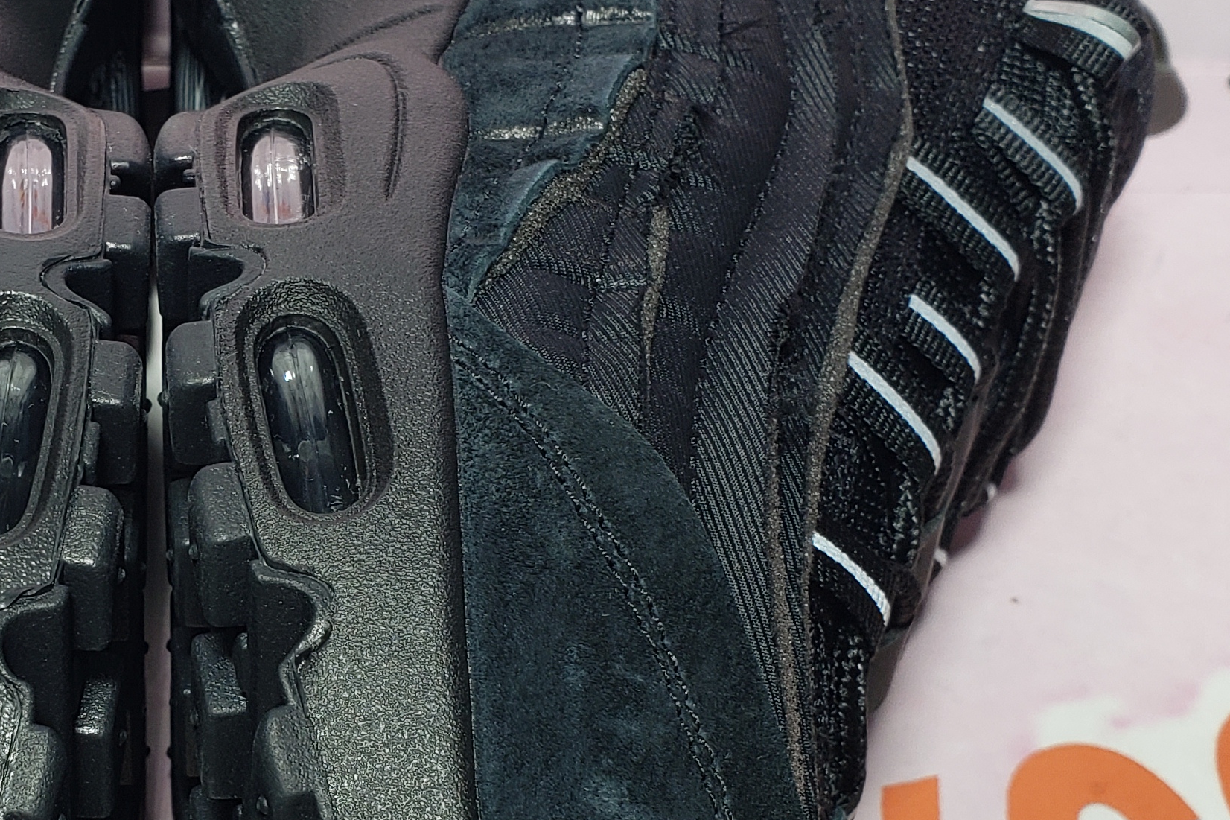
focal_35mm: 66
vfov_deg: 20.5
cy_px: 581
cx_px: 157
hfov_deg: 29.4
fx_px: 2255
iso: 50
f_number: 2.4
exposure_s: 1/100
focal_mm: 4.3
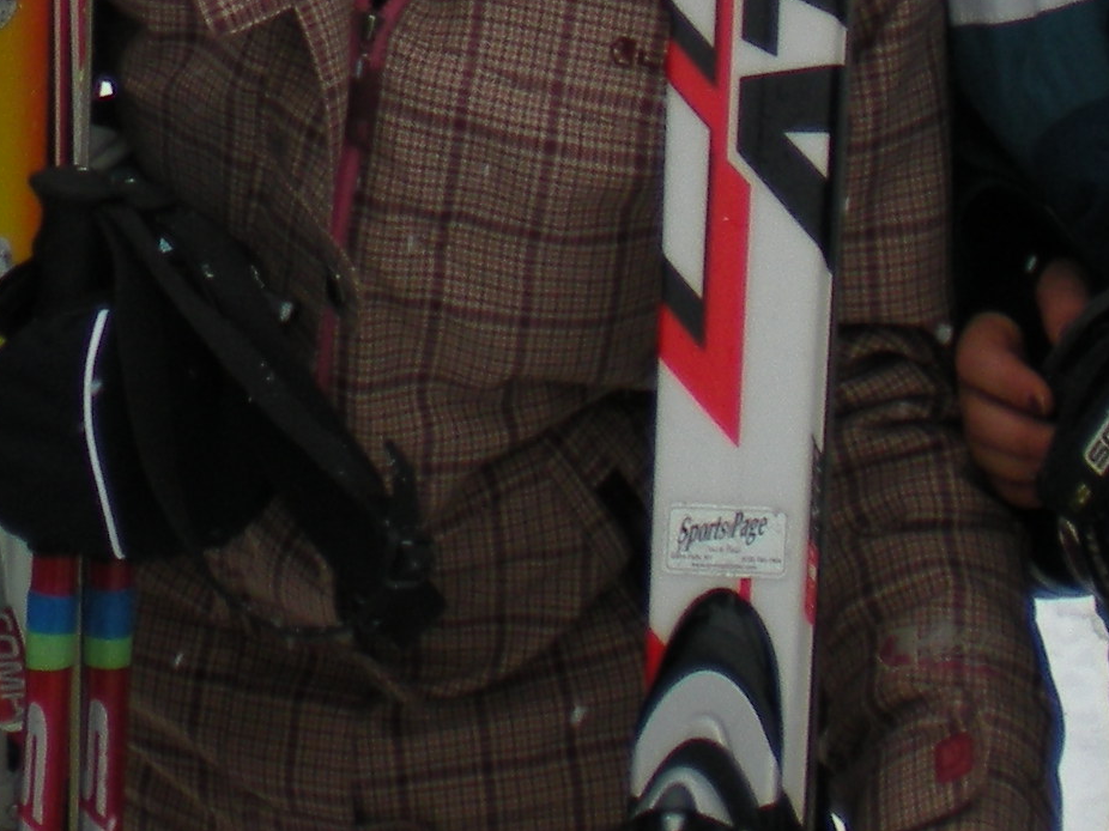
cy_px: -611
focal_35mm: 134
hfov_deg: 14.7
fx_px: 4292
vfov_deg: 10.5
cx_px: 481
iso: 64
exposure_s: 1/158
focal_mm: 6.3
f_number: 3.1
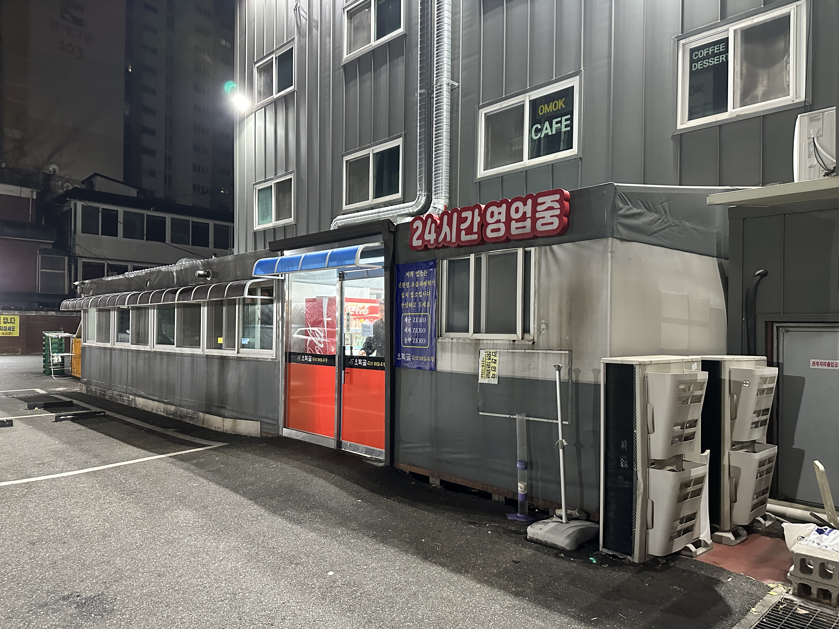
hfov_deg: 69.4
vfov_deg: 54.9
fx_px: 606
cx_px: 419
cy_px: 325
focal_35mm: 25
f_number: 1.78
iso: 800
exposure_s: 1/40
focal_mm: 6.86
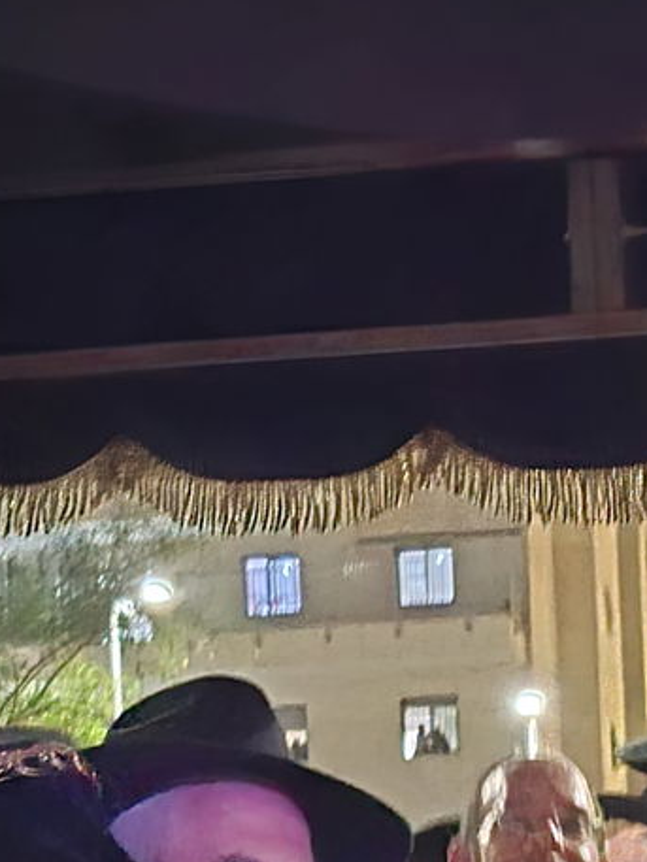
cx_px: 543
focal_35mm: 94
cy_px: 1149
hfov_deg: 15.6
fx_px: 2341
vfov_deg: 19.2
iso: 2000
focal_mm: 6.3
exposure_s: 1/20
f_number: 1.7
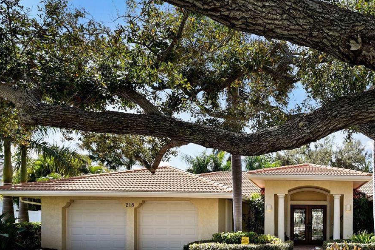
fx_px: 302
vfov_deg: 42.2
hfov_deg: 56.9
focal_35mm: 29
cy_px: 212
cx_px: 321
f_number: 9
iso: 100
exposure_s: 1/50
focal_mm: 16
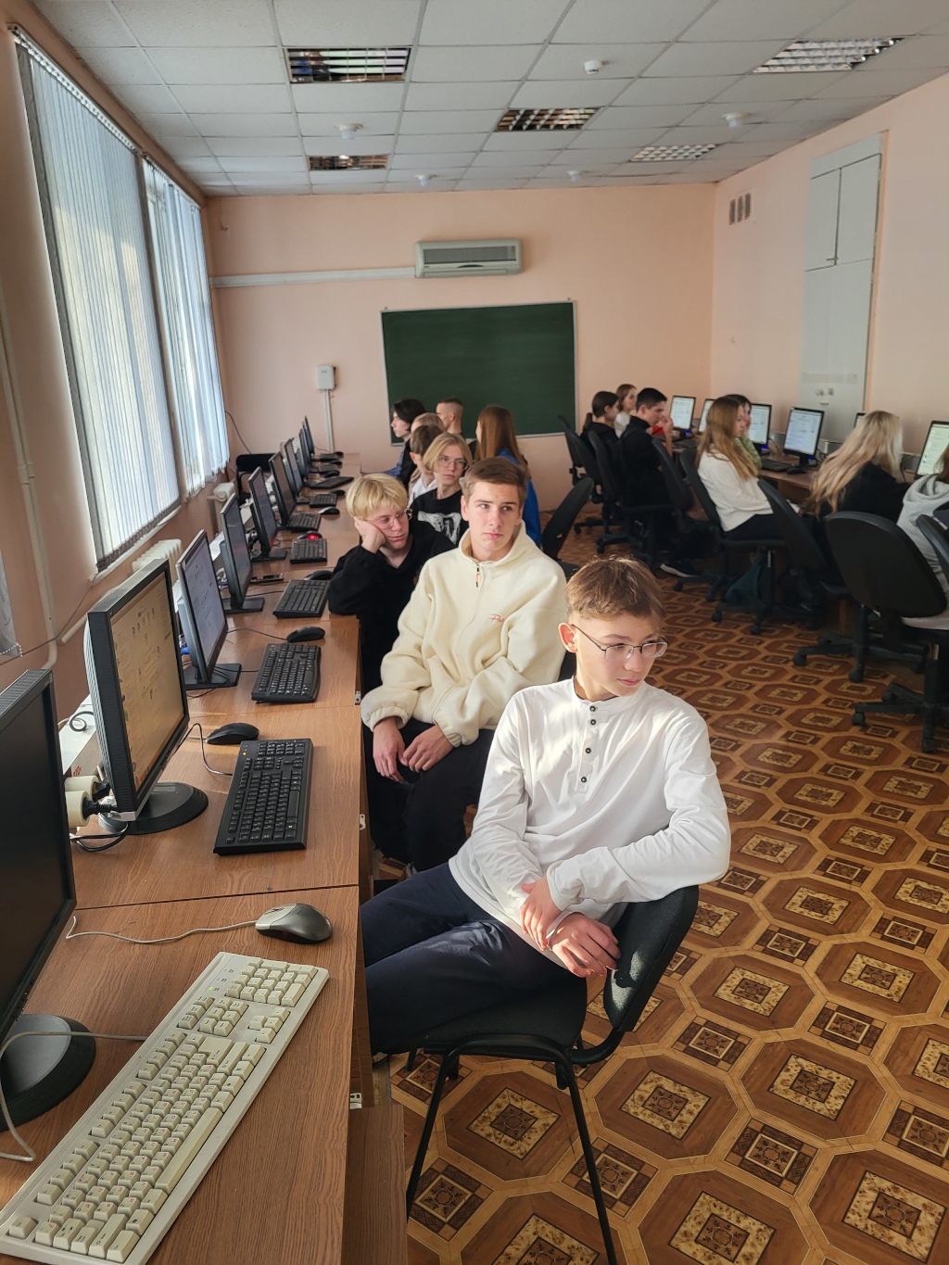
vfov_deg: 67.3
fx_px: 950
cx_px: 474
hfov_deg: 53.1
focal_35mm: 26
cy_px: 632
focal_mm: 5.4
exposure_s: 1/50
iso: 200
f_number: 1.8
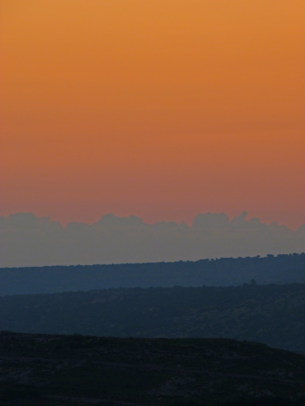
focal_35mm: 452
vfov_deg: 4.4
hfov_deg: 3.3
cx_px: 152
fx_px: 5310
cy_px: 203
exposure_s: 1/20
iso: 80
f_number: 8
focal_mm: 81.4
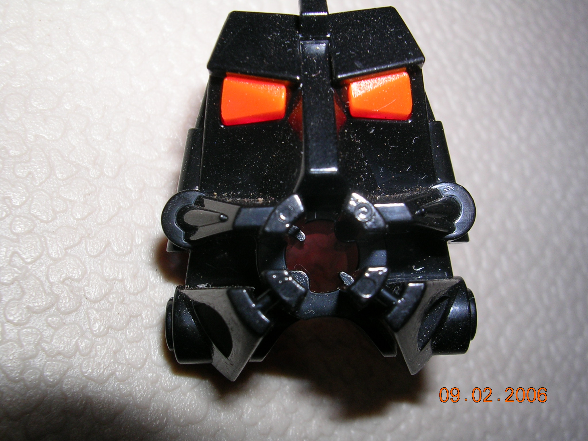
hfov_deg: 49.0
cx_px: 294
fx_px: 645
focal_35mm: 38
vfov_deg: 37.7
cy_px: 220
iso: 50
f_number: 5.6
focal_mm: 5.8
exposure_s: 1/60.1
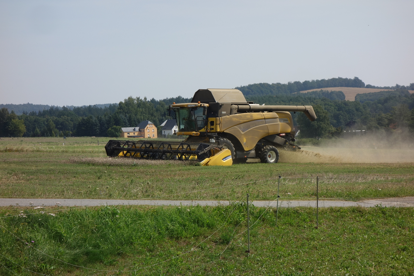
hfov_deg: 22.4
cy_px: 138
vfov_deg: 15.0
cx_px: 207
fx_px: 1046
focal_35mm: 91
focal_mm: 33.9
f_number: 5.6
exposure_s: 1/640
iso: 125
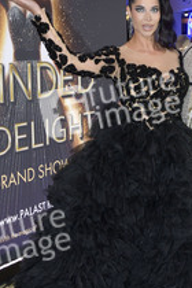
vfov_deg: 32.8
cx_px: 149
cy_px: 174
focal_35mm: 61
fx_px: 488
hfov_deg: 22.0
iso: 1250
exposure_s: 1/250
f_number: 6.3
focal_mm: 32
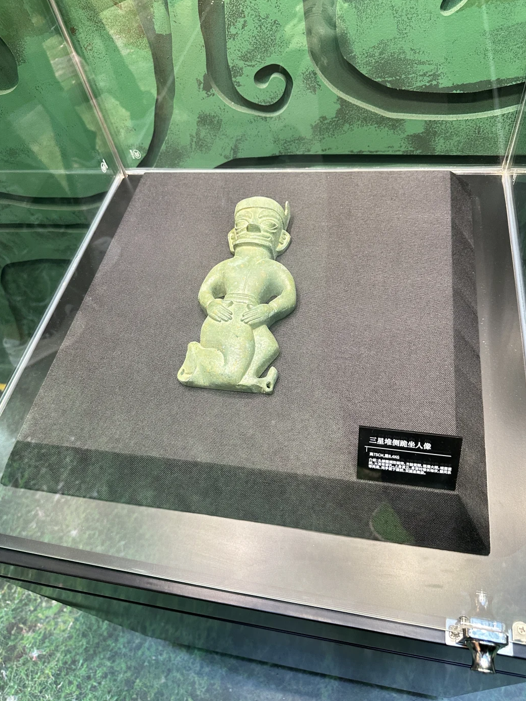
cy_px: 345
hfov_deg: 54.9
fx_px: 506
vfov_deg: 69.4
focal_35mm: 25
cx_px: 260
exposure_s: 1/50
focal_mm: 6.86
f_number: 1.78
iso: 320
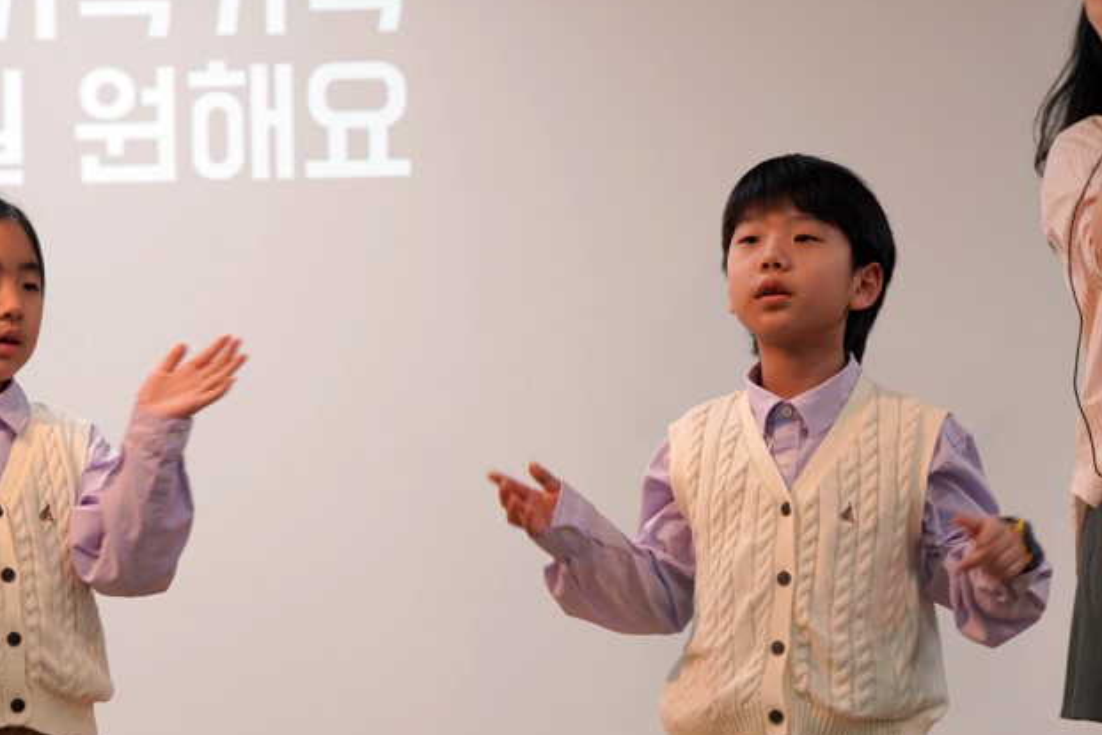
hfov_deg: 14.4
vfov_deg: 9.7
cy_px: 483
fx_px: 4346
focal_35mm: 142
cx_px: 398
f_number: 4
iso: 640
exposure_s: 1/160
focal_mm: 98
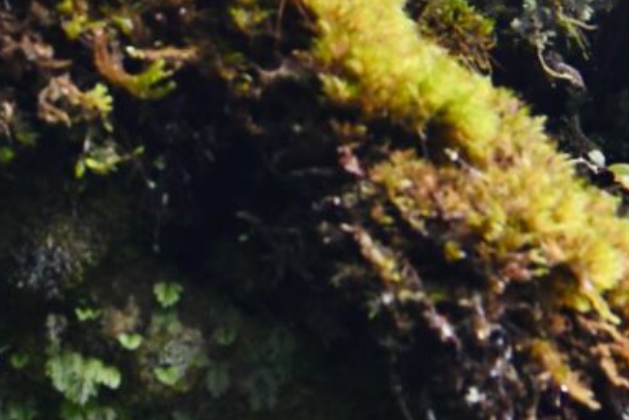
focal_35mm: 337
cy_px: -301
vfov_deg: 4.1
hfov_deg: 6.1
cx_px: 215
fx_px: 5890
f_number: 5.6
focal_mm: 78
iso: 1600
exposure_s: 1/125
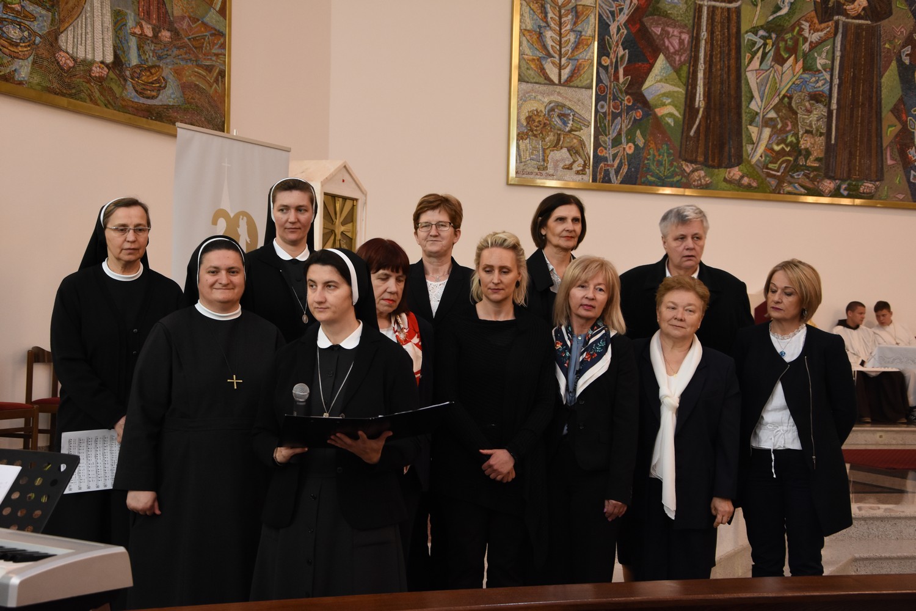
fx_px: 1450
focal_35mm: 57
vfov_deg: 23.8
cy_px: 306
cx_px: 458
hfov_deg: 35.1
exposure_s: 1/50
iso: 1100
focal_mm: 38
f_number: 5.6
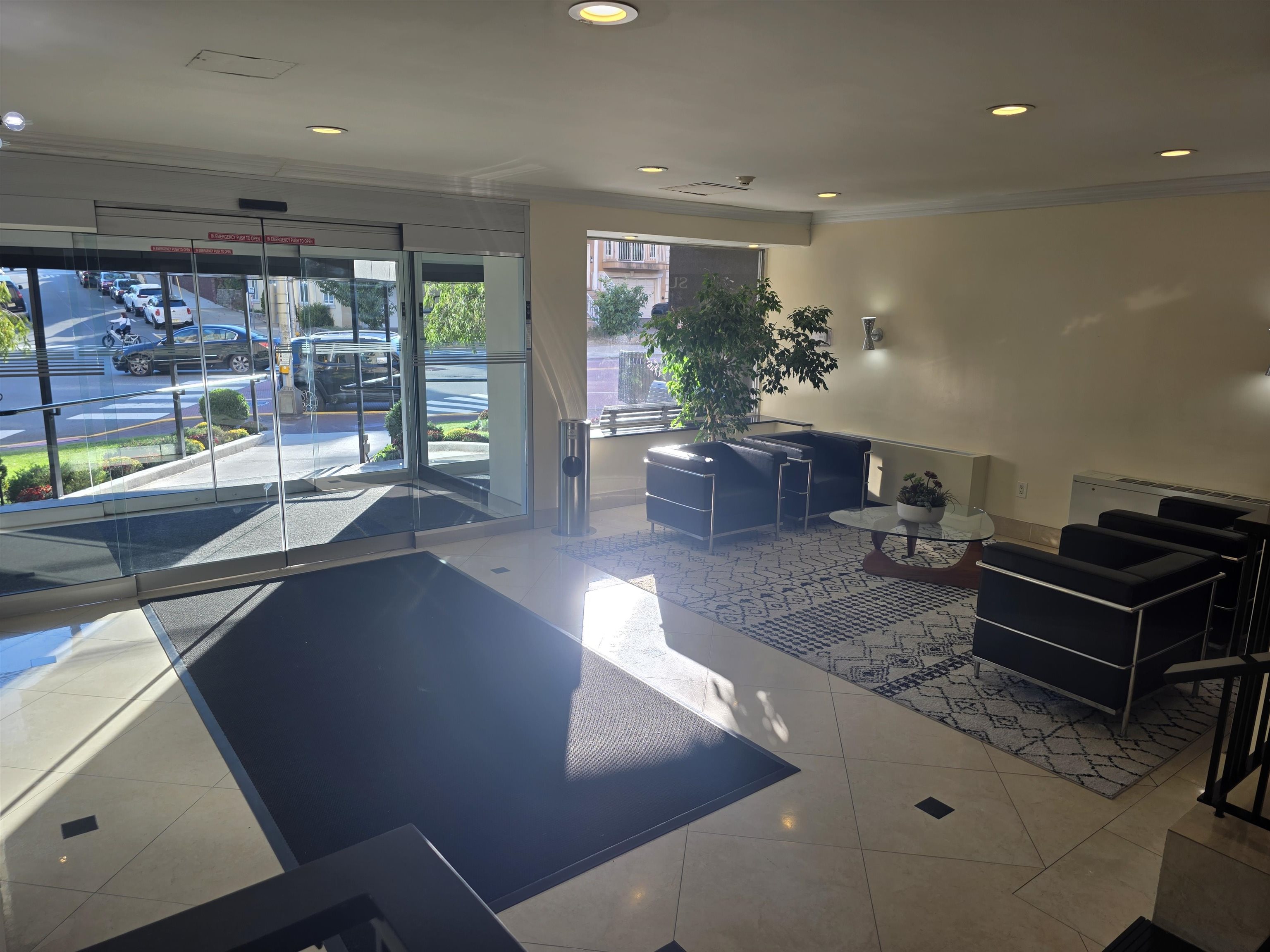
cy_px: 476
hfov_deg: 73.9
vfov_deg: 58.9
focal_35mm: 23
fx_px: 844
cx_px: 635
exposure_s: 1/120
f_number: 1.7
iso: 16
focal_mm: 6.3
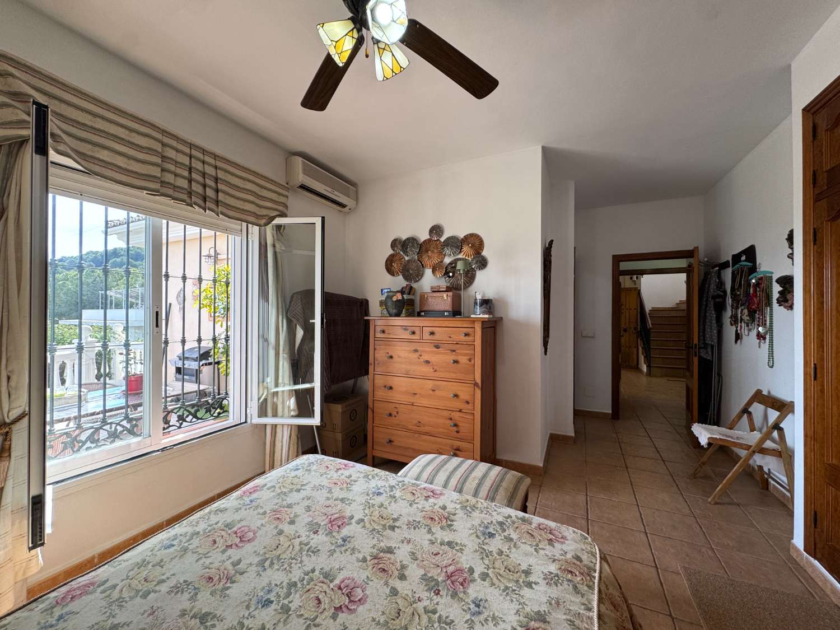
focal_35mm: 14
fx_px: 340
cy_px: 315
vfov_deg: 85.7
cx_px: 420
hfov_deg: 102.1
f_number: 2.2
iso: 100
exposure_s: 1/99
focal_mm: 2.22
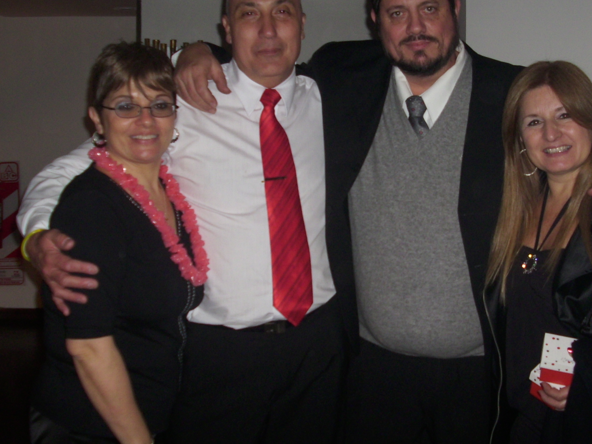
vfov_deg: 29.1
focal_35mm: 50
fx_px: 855
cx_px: 364
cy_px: 196
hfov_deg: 38.0
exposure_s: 1/30
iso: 50
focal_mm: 6.2
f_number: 2.8
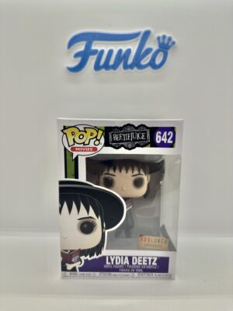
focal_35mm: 24
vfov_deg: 71.6
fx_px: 215
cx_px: 116
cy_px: 156
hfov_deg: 56.8
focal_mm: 6.86
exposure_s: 1/262
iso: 80
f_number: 1.78
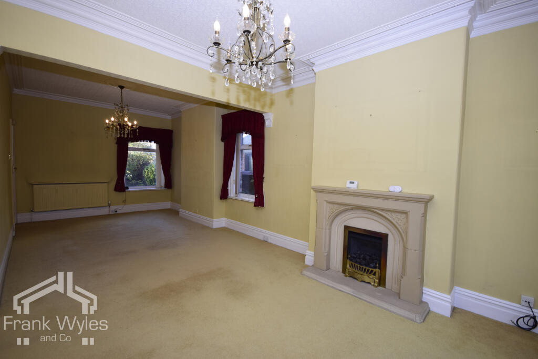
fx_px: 224
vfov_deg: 77.3
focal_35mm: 15
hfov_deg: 100.4
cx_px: 269
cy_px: 180
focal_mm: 10
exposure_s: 1/160
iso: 400
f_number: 4
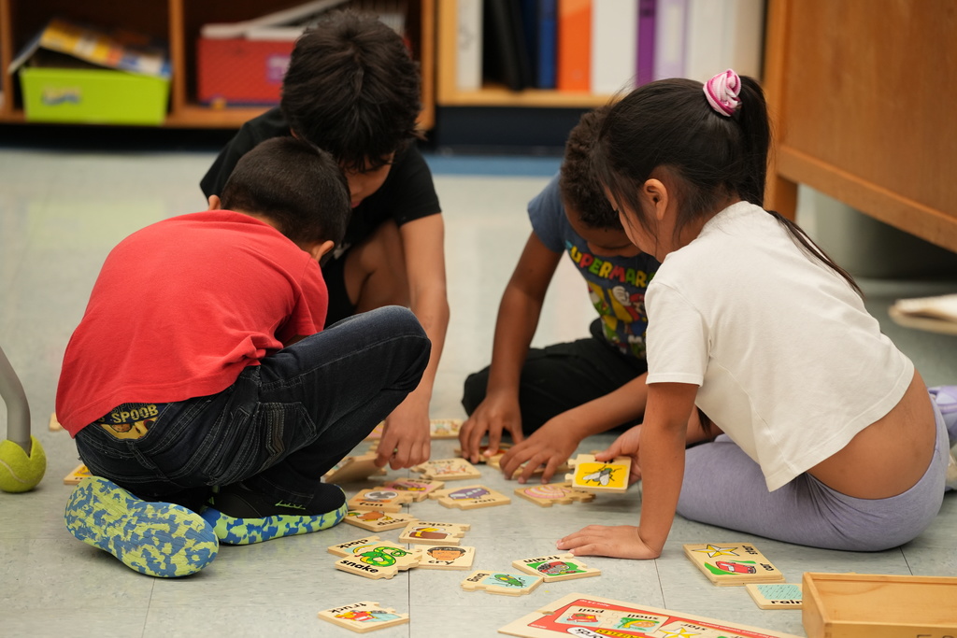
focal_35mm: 164
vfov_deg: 8.4
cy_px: 319
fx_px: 4355
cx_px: 478
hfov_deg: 12.5
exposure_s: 1/200
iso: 1250
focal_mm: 163.8
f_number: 4
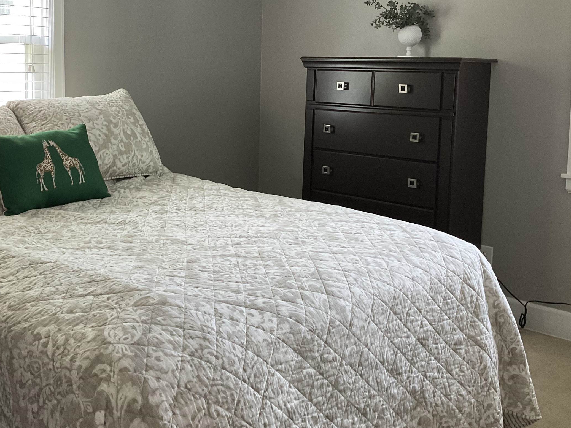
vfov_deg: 33.1
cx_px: 190
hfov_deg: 43.2
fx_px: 709
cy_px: 119
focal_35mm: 43
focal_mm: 3
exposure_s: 1/60
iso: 100
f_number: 1.8
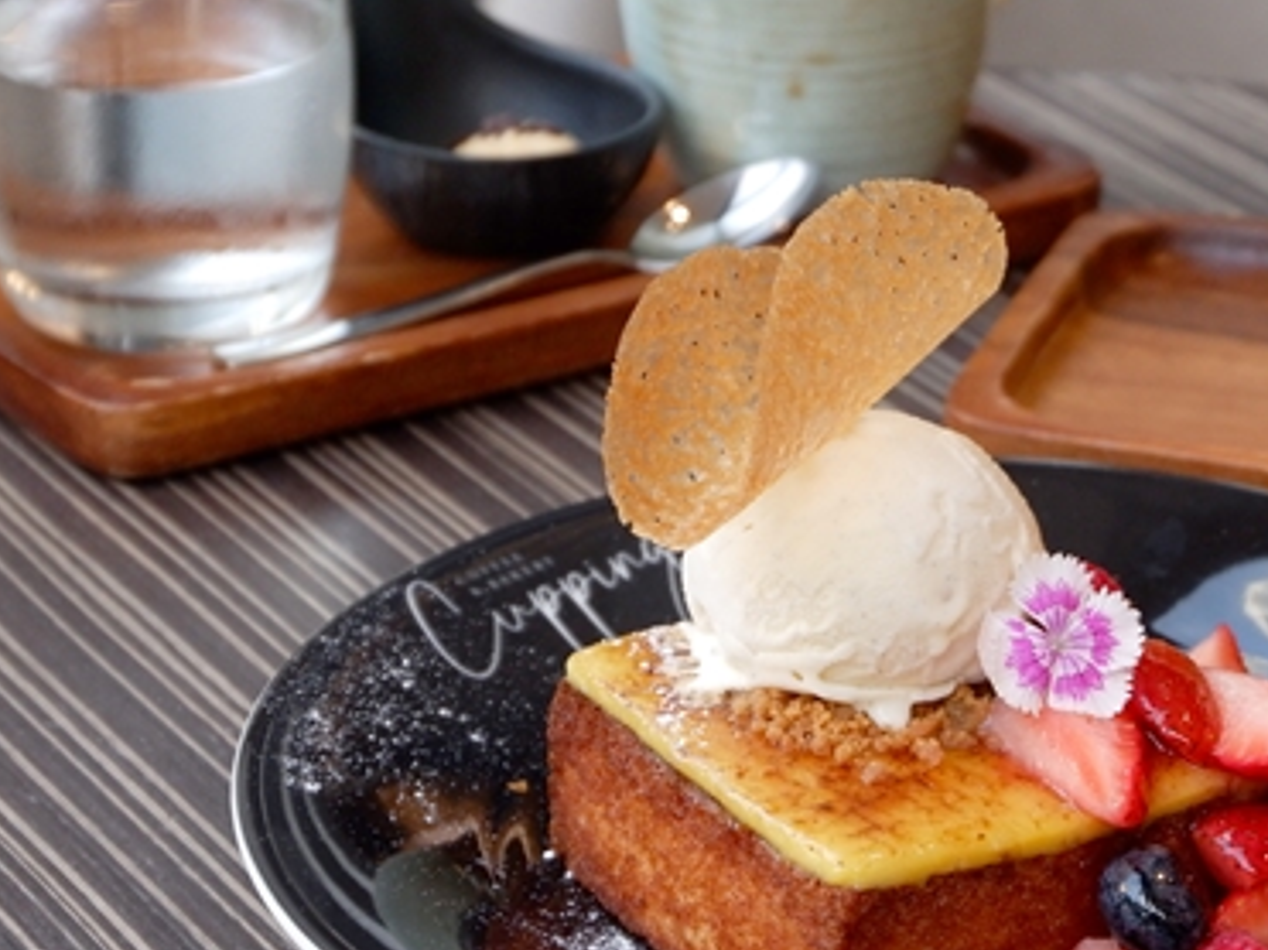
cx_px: 849
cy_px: 309
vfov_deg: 10.5
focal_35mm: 141
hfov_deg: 14.0
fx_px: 5163
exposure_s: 1/85
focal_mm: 50
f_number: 5.6
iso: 800
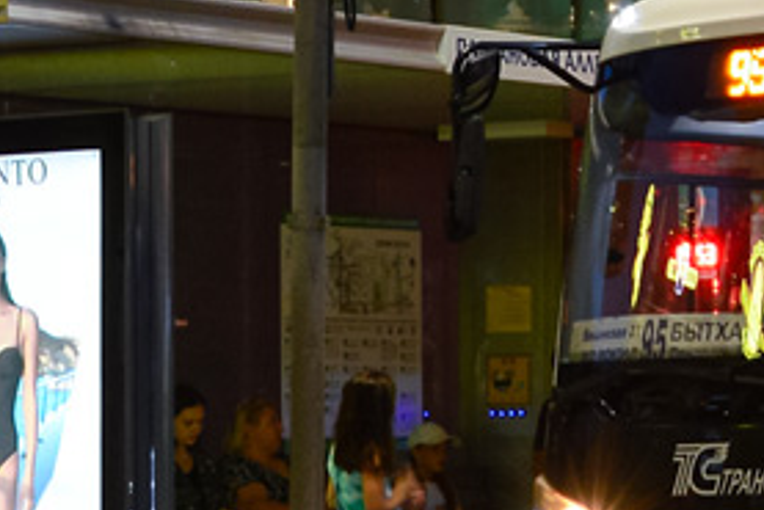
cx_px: 1092
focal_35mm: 195
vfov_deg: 7.0
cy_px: -85
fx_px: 4140
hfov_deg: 10.2
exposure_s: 1/8
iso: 400
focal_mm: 24
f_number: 5
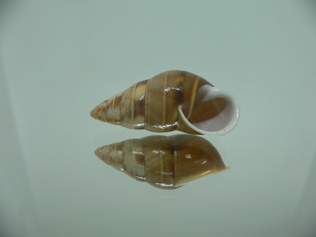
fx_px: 320
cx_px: 158
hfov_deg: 52.6
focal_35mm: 35
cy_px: 118
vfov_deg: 40.7
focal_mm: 4.6
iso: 100
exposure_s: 1/60
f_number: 2.8
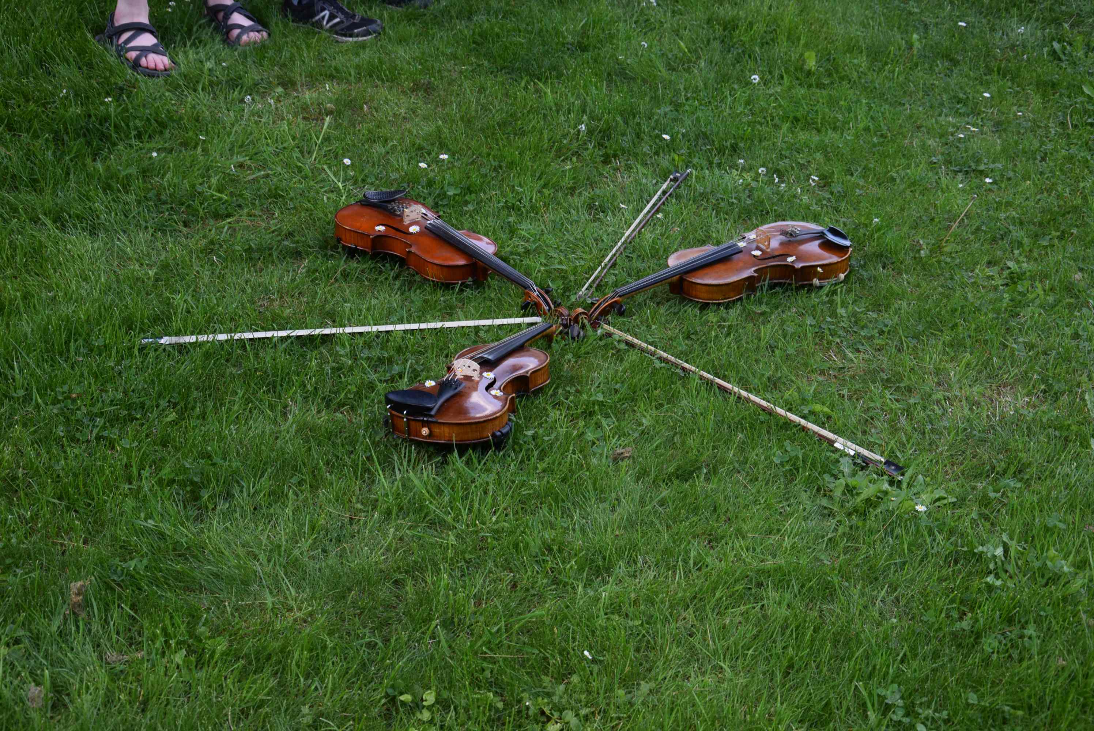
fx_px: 1916
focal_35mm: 63
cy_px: 366
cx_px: 547
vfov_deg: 21.6
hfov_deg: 31.9
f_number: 7.1
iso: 400
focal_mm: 42
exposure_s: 1/200
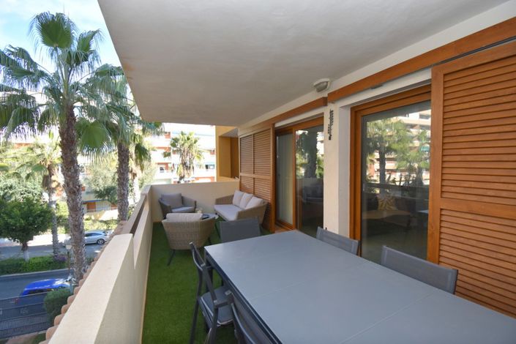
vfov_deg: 77.3
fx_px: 215
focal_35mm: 15
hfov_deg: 100.4
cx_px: 258
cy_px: 172
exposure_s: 1/250
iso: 280
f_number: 5.6
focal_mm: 10
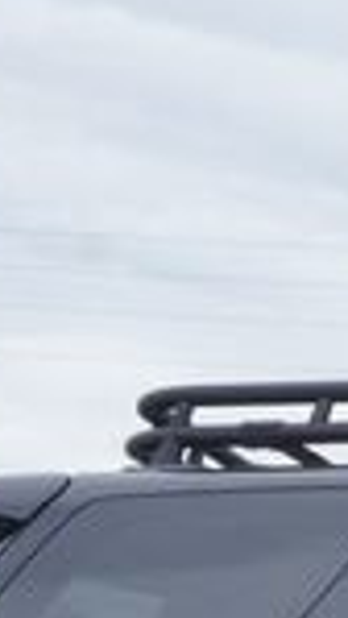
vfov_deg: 12.7
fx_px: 2653
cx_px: 998
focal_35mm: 162
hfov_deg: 6.8
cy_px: 852
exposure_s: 1/60
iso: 160
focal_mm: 24
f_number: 13
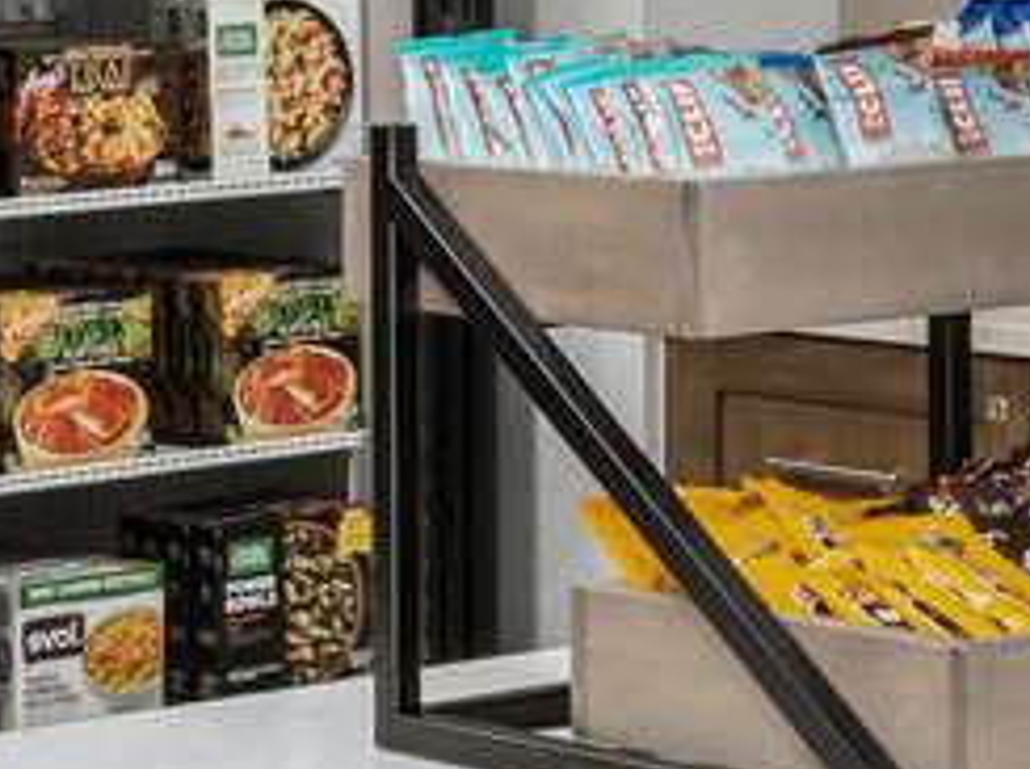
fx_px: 5259
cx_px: 893
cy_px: -25
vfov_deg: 8.3
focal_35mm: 177
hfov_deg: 11.1
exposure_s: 1/40
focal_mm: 44
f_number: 22
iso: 800
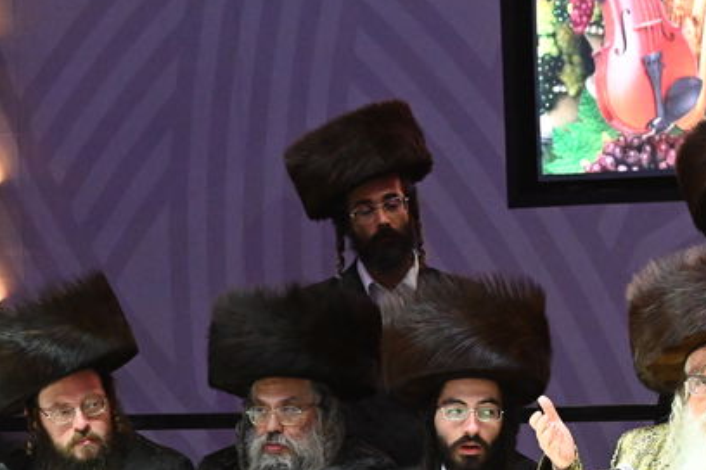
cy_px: 509
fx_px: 4706
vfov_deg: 5.7
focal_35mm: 240
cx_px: 765
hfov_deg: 8.5
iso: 4000
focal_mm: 70
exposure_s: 1/125
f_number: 8
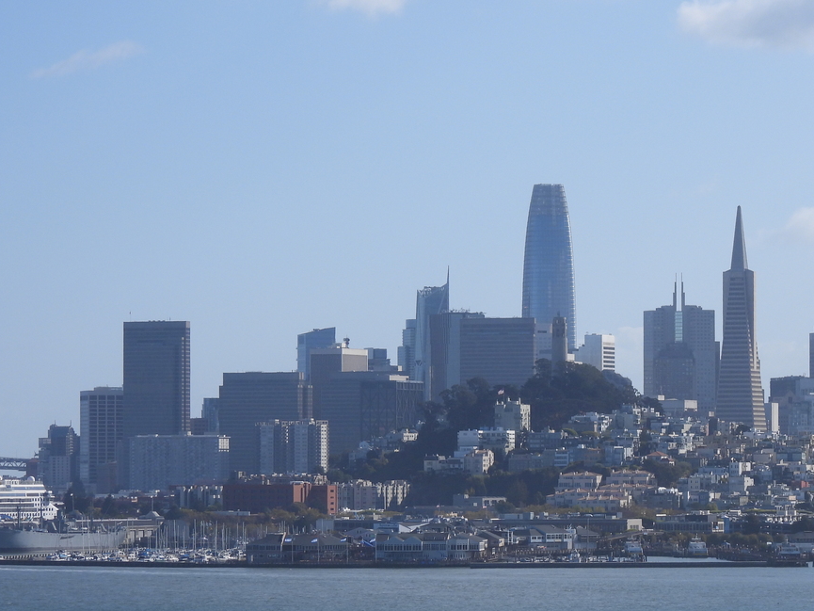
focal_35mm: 185
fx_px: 4351
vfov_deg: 8.0
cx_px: 599
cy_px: 368
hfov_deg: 10.7
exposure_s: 1/1600
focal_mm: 22.3
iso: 100
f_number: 4
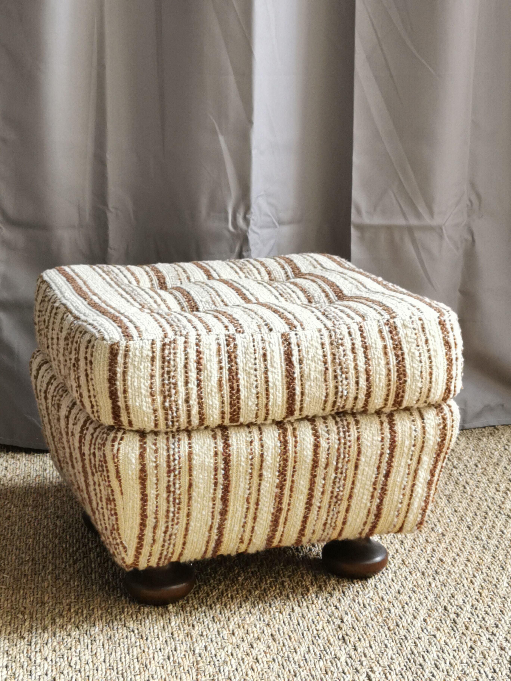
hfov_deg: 22.6
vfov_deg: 29.8
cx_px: 256
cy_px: 340
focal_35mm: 65
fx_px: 1279
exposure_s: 1/100
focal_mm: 5.58
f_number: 1.8
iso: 125
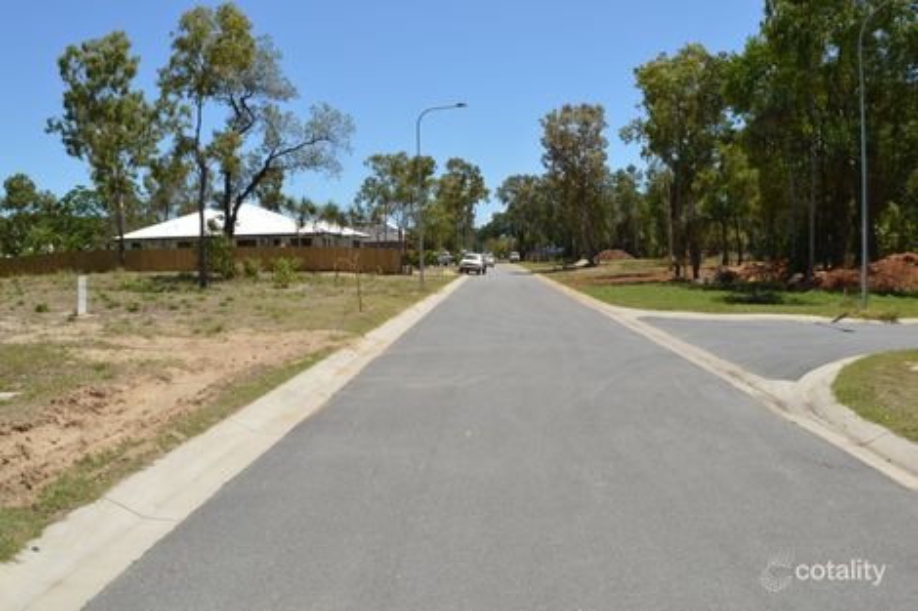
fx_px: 841
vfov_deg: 39.9
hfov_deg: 57.2
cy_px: 306
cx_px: 459
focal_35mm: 33
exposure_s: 1/125
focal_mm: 22
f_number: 13
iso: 100
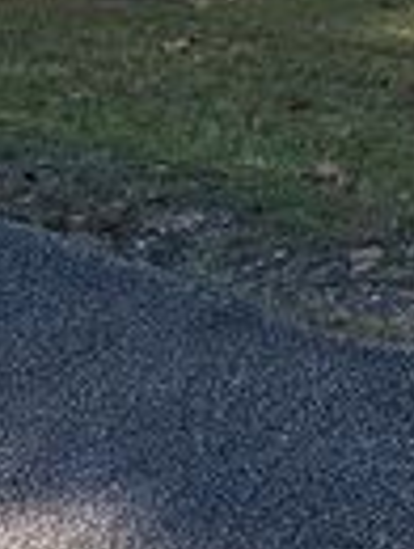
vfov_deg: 14.4
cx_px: 439
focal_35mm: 123
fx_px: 1955
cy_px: -386
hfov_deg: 11.9
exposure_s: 1/1289
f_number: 1.78
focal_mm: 6.86
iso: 80
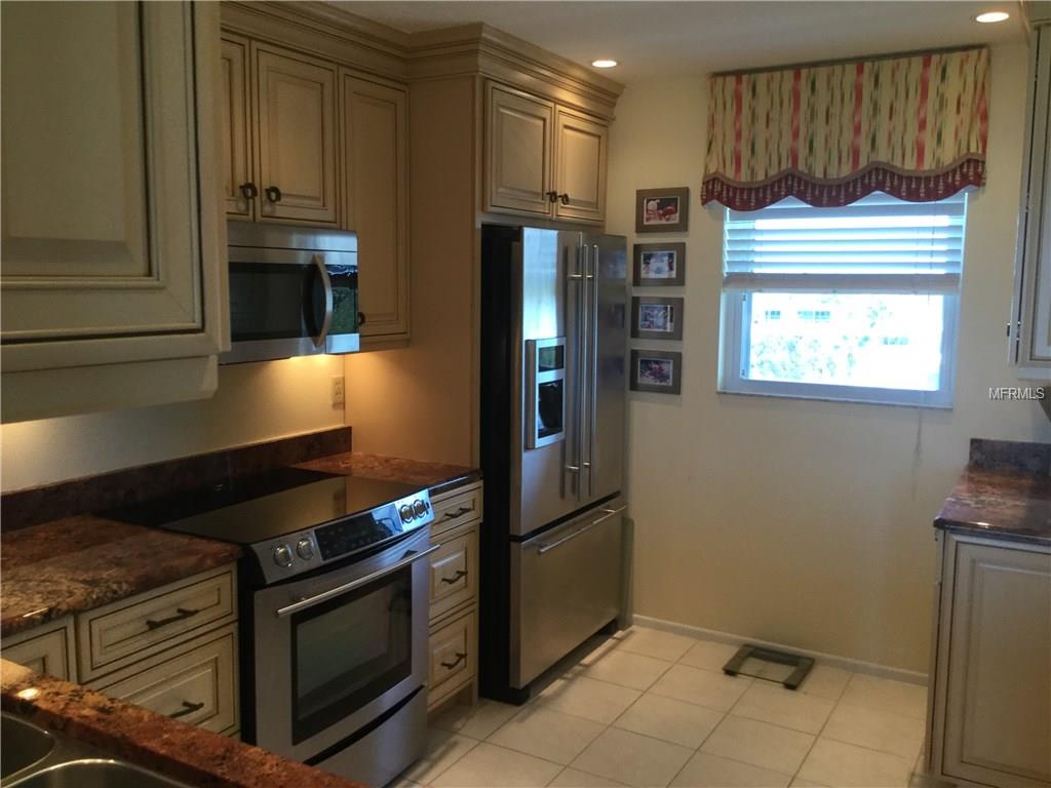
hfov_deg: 58.4
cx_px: 526
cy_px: 394
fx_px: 941
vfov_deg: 45.4
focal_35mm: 31
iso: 32
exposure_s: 1/30
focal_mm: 3.3
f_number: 2.4
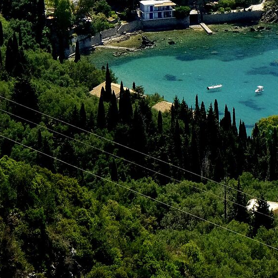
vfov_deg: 5.9
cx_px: 337
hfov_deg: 5.9
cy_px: -103
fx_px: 2689
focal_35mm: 296
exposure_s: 1/680
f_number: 10
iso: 1000
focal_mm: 55
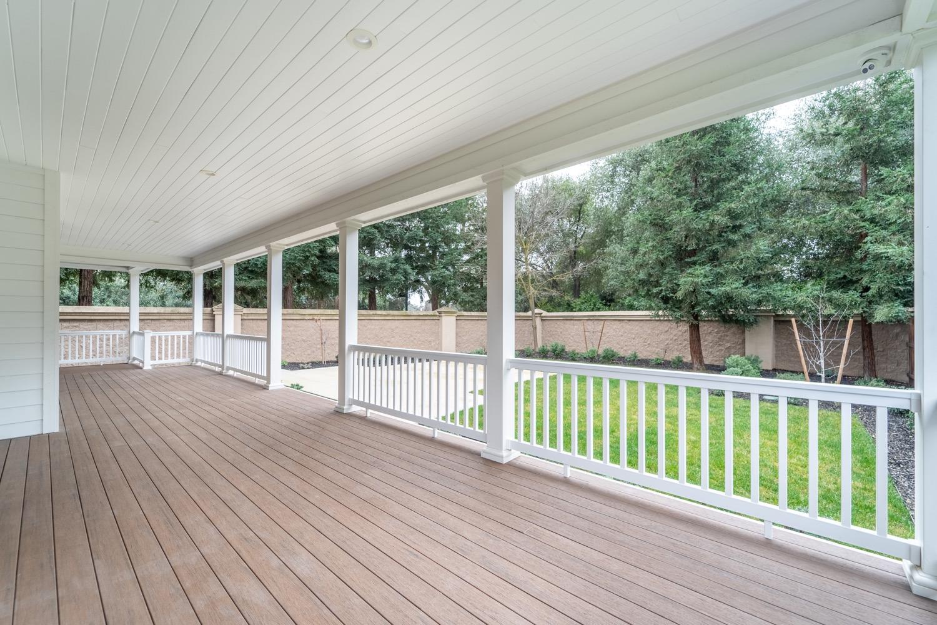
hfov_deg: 104.3
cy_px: 312
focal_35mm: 14
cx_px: 468
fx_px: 364
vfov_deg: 81.2
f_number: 5.6
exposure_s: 1/5000
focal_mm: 14
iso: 200
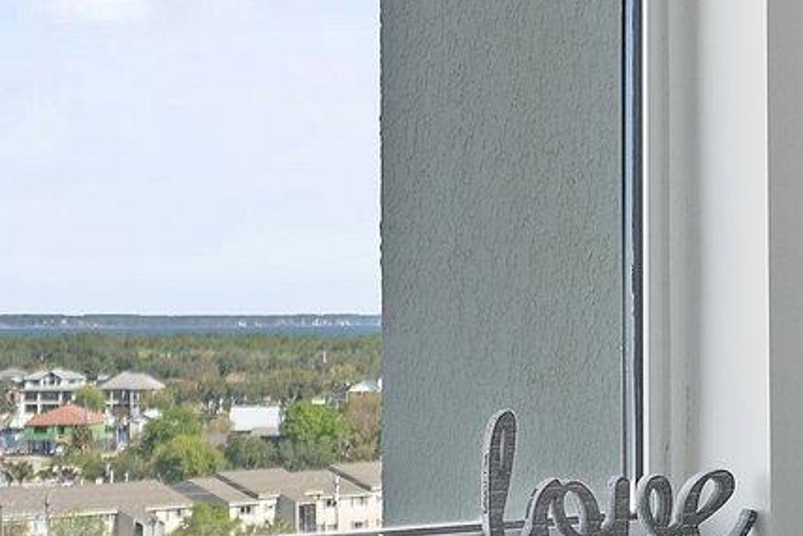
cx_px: 974
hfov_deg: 17.0
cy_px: 311
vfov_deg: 11.9
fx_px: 2566
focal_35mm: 115
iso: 500
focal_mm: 16
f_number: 3.5
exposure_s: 1/125
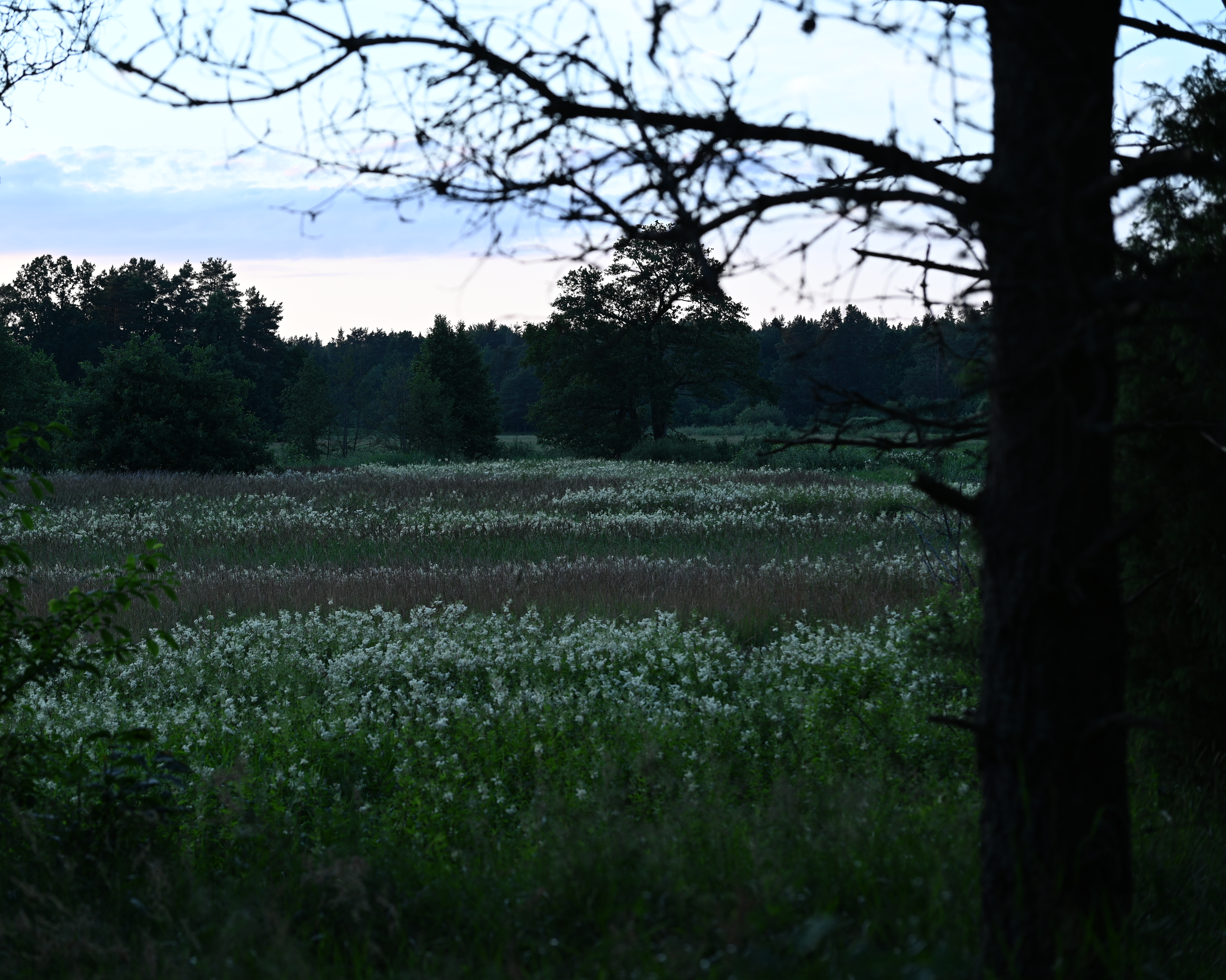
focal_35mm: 86
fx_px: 3120
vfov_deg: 17.9
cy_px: 490
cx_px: 497
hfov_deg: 22.2
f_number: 4
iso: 125
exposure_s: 1/100
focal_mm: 76
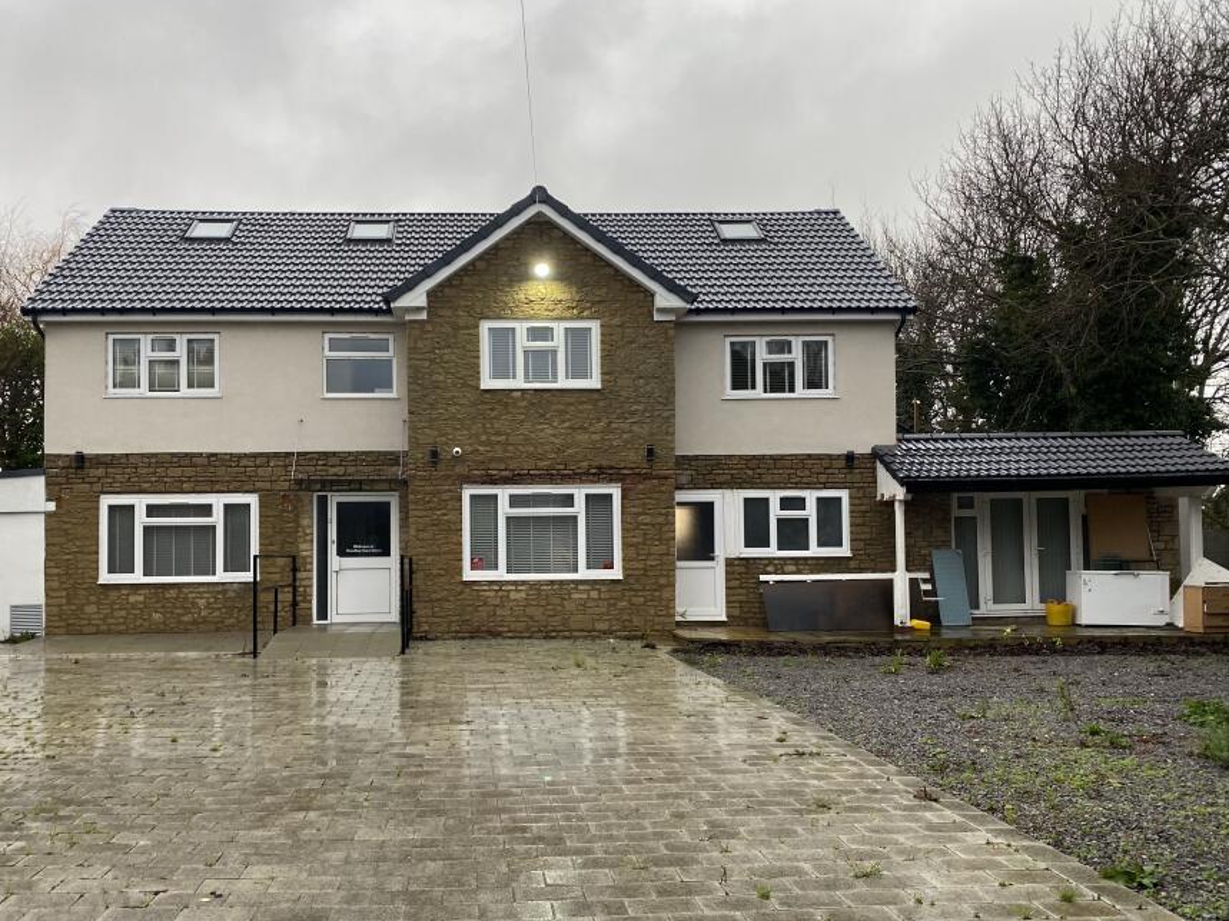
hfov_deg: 58.2
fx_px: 1100
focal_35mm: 31
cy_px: 513
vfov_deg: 45.4
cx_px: 549
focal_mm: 4.25
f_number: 1.8
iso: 50
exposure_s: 1/100
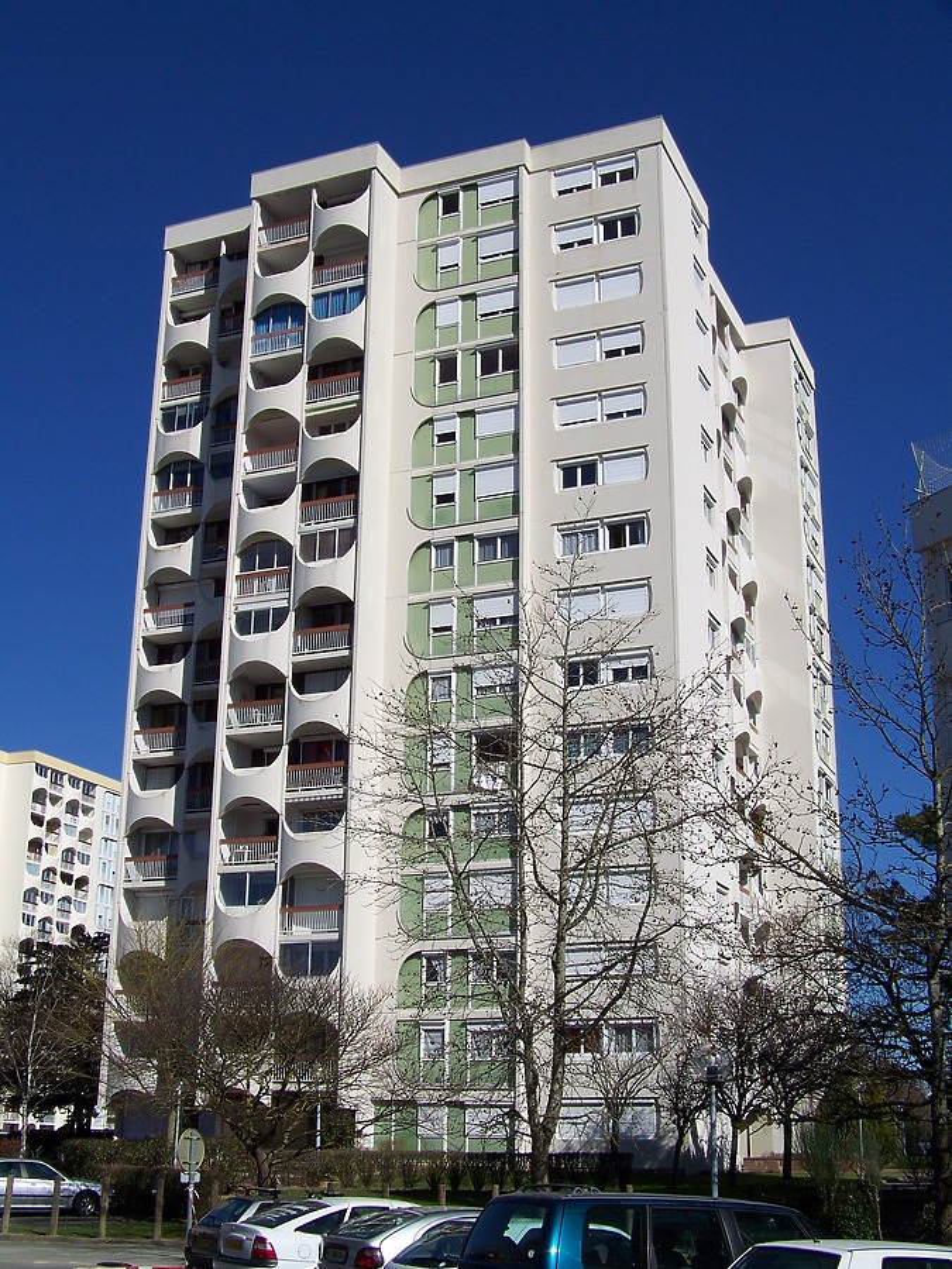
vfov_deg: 43.9
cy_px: 634
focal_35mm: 43
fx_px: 1577
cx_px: 476
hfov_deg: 33.6
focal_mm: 6.75
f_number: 4
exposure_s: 1/1000
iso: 64
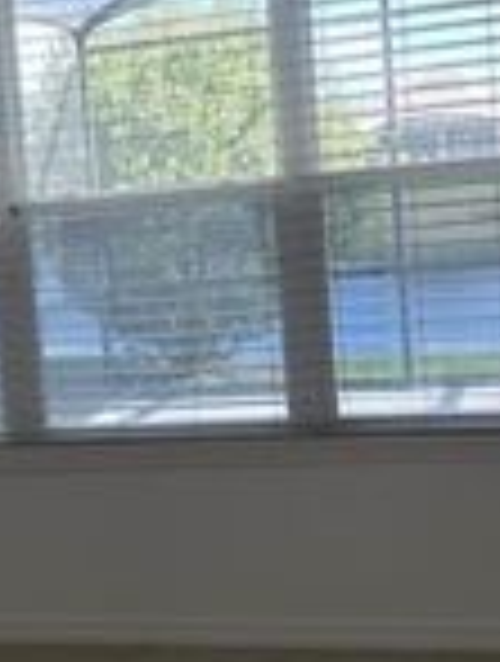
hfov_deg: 17.5
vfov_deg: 23.5
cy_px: 365
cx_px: 29
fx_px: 1592
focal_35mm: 83
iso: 64
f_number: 1.7
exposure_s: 1/180
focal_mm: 6.3
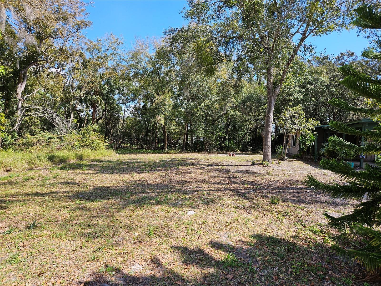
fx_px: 253
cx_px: 190
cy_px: 143
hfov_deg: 73.9
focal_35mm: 23
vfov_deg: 58.9
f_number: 1.8
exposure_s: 1/775
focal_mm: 5.4
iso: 25
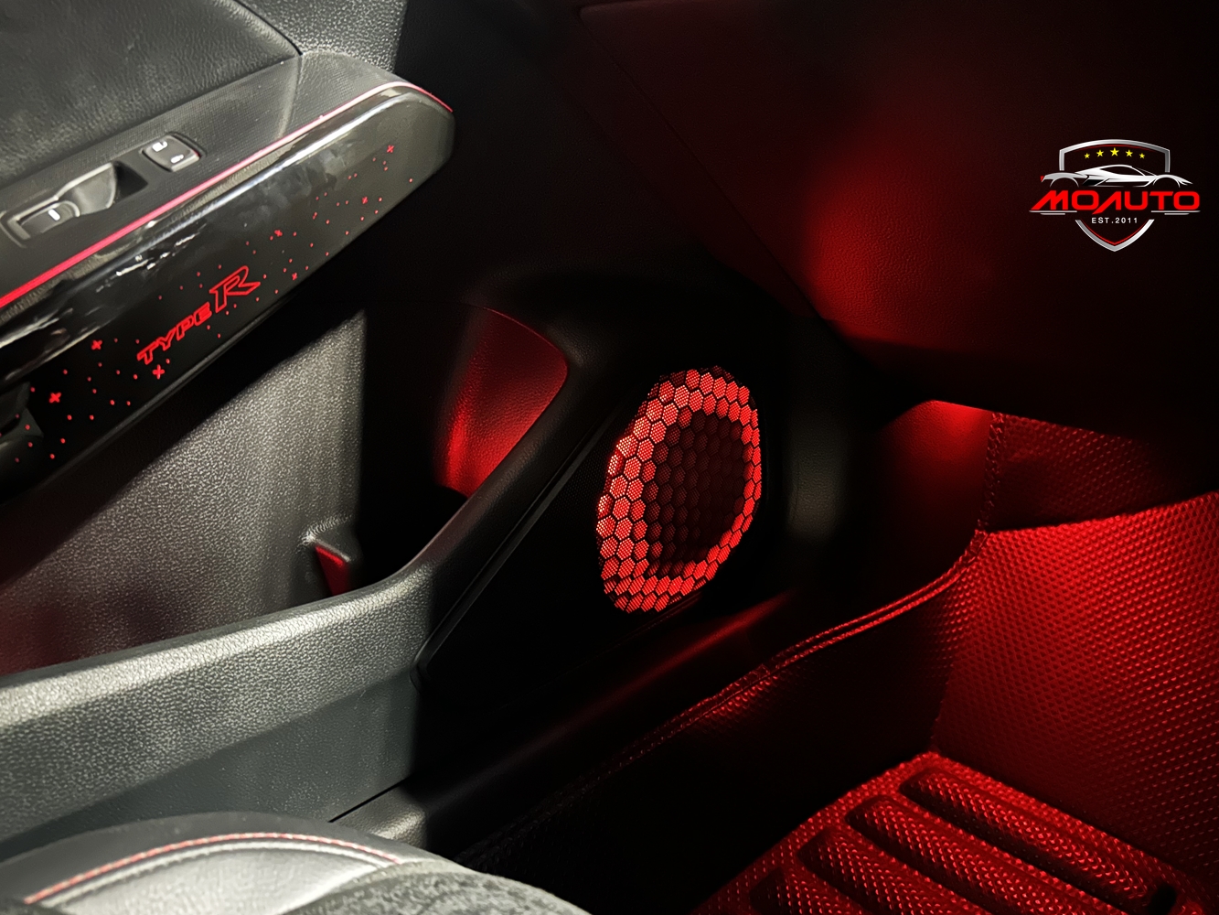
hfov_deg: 65.1
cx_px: 682
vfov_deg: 51.4
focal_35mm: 27
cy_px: 441
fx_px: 951
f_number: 1.78
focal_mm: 6.86
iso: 5000
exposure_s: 1/5
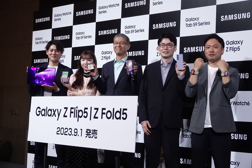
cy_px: 84
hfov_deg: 27.3
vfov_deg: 18.4
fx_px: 518
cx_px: 126
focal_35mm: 74
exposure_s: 1/320
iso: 1600
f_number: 3.5
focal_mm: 27.24
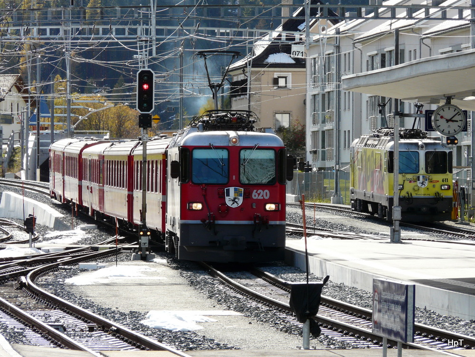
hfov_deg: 7.9
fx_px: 3458
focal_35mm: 252
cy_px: 178
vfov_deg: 5.9
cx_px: 238
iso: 100
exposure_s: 1/320
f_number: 5.6
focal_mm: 41.5
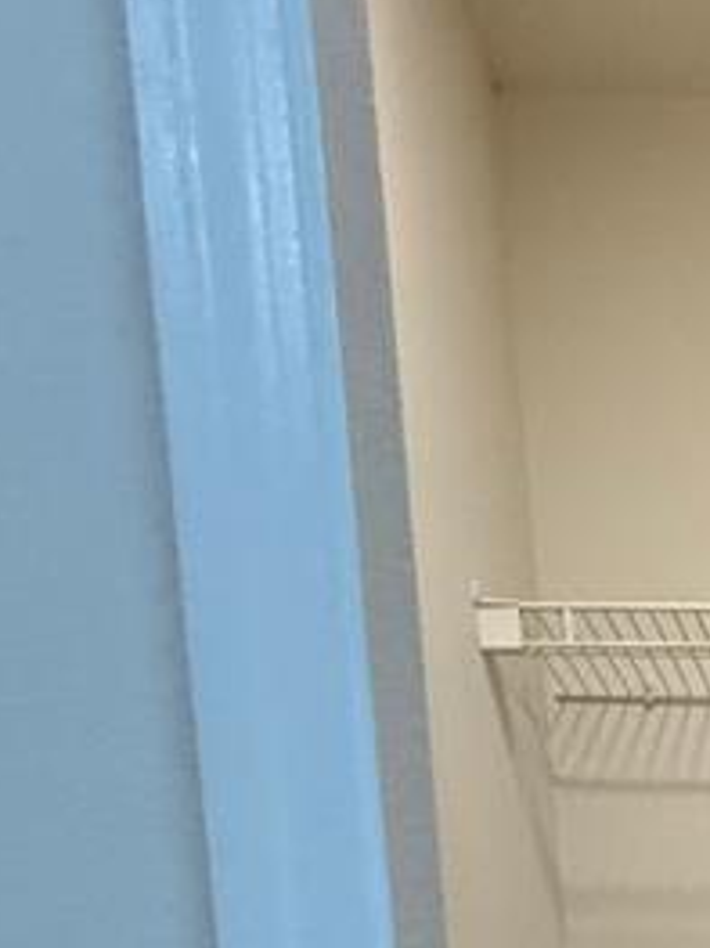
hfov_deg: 18.4
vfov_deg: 23.7
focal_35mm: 64
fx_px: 1752
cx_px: 1247
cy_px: 1442
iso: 200
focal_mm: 2.22
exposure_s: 1/120
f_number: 2.2
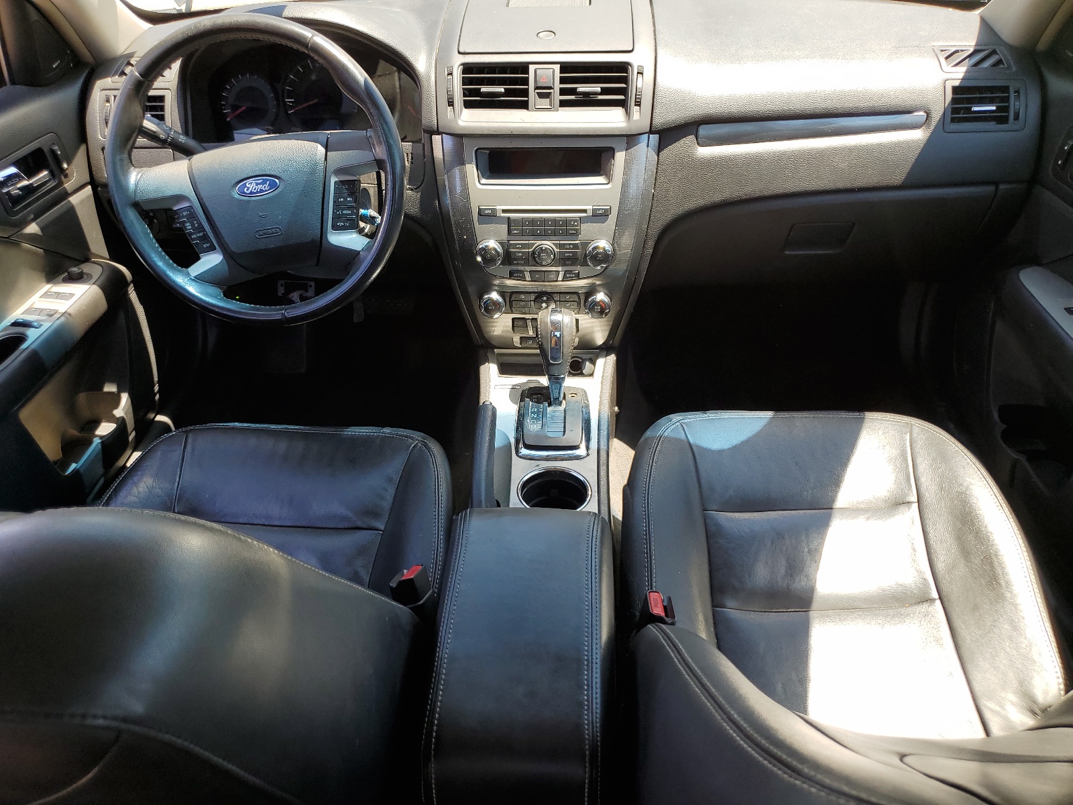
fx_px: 806
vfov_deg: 53.1
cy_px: 402
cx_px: 536
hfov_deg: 67.3
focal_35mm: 26
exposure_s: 1/370
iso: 50
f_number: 1.5
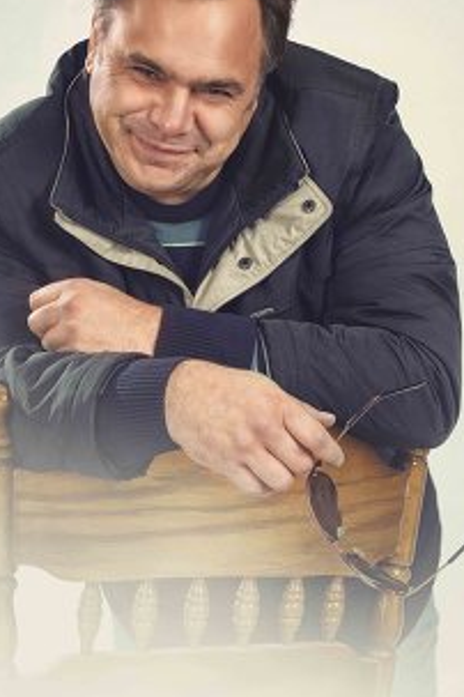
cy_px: 263
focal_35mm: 131
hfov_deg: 10.5
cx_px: 212
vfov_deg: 15.6
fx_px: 2532
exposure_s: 1/160
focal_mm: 102
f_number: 7.1
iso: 200
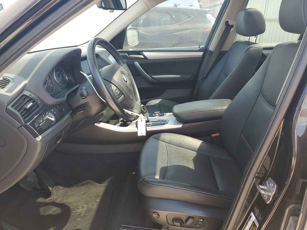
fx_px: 231
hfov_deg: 67.3
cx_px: 154
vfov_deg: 53.1
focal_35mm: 26
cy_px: 115
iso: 50
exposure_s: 1/222
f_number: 1.5
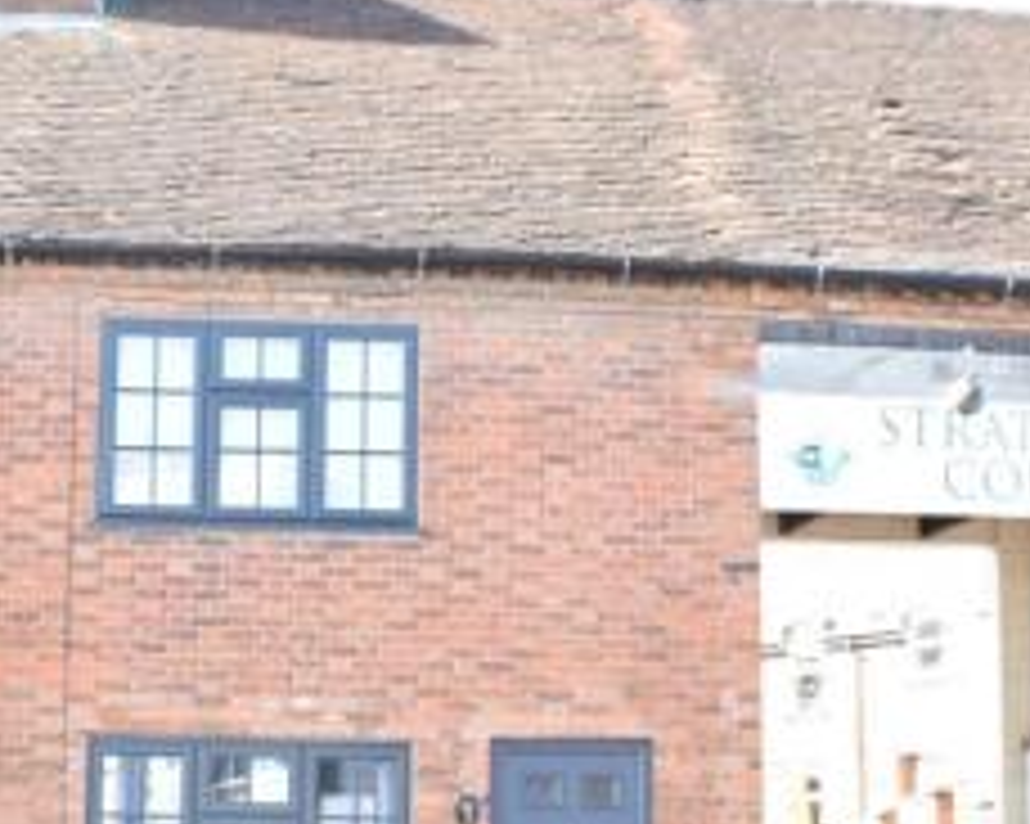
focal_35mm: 79
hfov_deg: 24.1
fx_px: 2406
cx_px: 409
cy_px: 619
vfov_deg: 19.3
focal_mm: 27
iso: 125
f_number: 7.1
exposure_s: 1/50
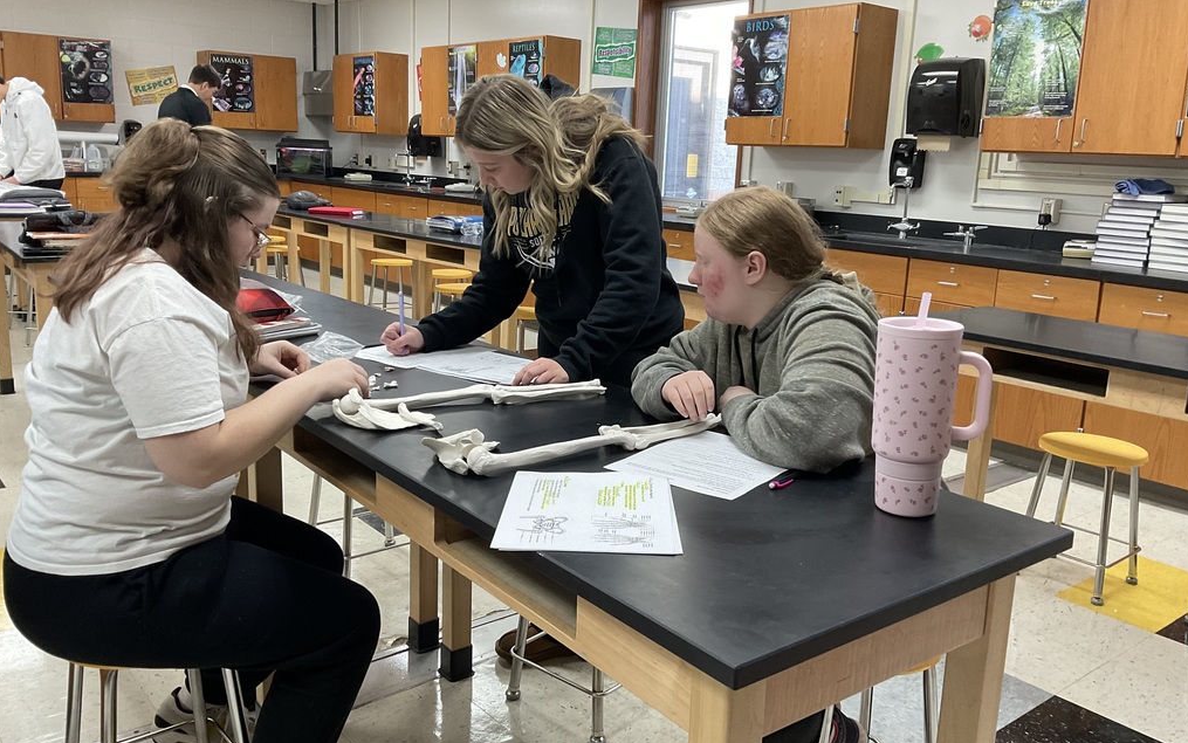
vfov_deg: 40.6
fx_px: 1004
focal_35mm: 31
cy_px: 353
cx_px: 595
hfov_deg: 61.2
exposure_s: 1/60
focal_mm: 3
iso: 100
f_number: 1.8
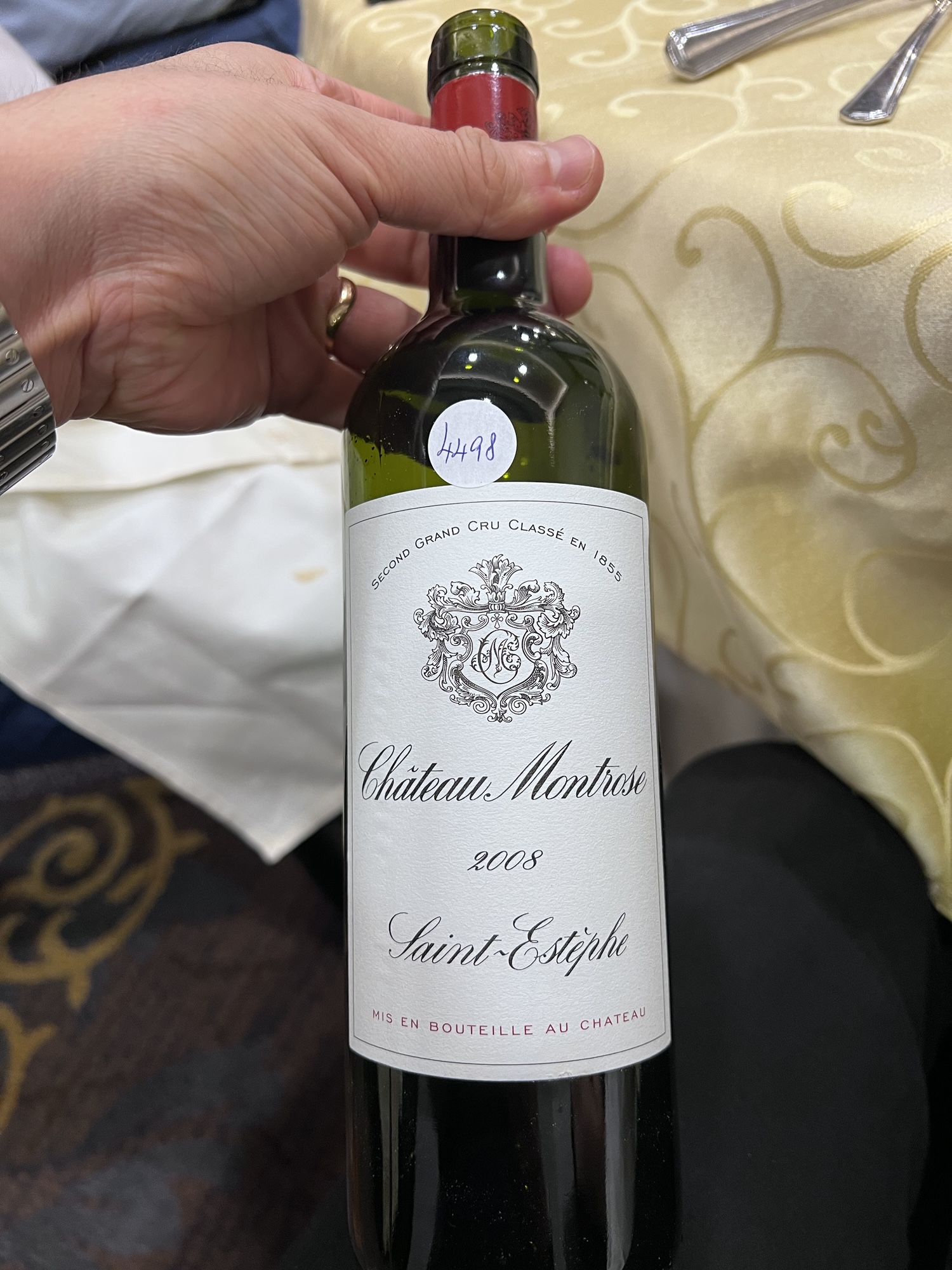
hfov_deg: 53.1
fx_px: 953
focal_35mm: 26
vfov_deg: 67.3
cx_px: 476
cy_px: 635
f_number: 1.5
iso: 125
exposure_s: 1/50
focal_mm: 5.7
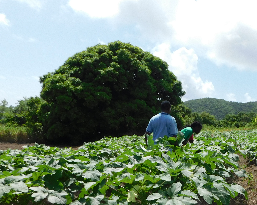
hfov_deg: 41.3
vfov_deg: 33.2
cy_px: 181
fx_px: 327
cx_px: 200
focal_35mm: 43
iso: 125
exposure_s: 1/500
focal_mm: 4
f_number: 6
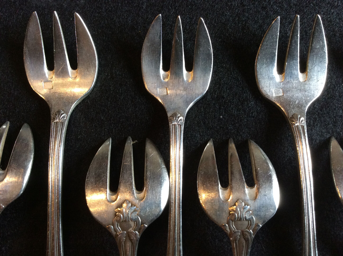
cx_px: 172
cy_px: 128
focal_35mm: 32
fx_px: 317
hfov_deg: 56.9
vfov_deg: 44.1
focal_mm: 3.3
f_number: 2.4
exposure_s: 1/25
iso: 100
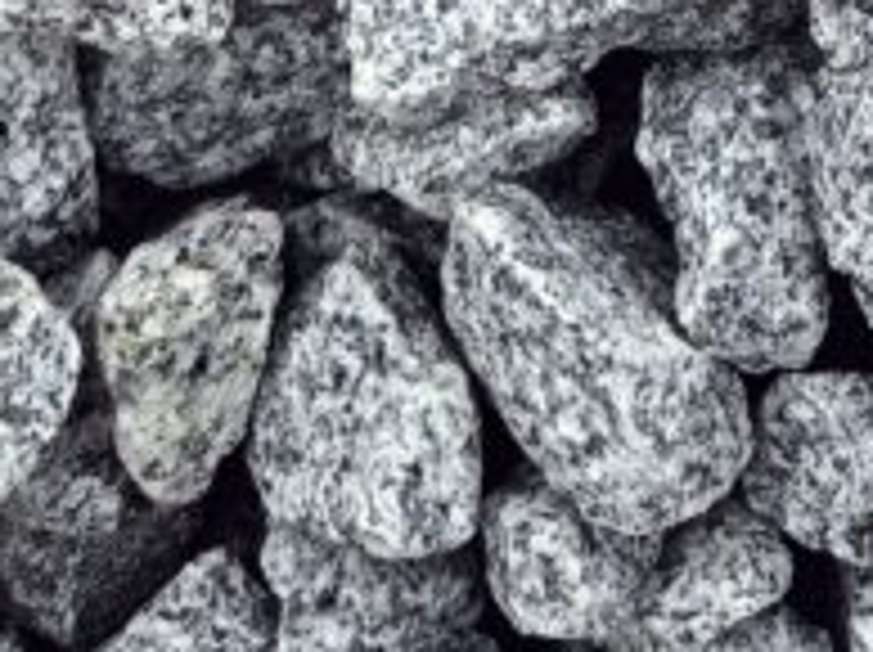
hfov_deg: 15.5
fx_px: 3199
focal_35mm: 127
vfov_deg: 10.1
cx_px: 639
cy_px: -917
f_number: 1.8
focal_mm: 5.59
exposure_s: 1/400
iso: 50
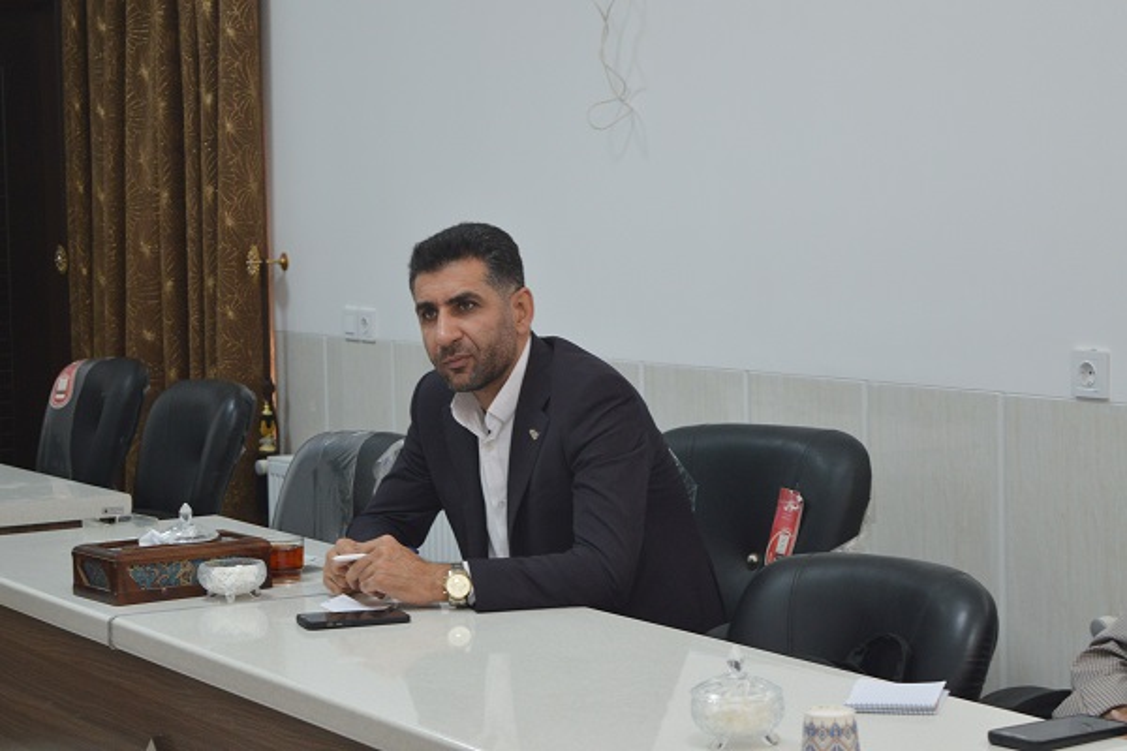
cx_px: 564
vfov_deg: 16.6
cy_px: 376
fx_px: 2583
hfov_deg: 24.6
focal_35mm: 82
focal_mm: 55
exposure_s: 1/60
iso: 900
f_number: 5.6
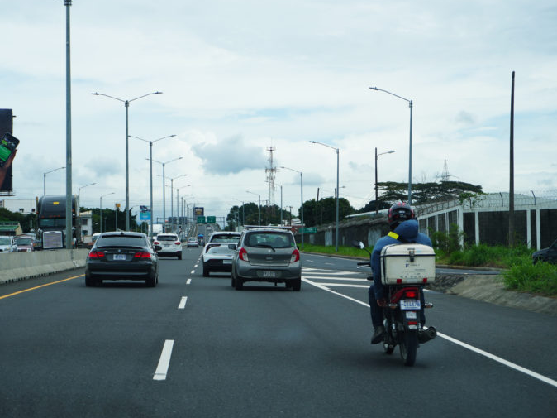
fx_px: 1296
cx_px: 251
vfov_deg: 18.3
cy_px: 207
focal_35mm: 81
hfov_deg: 24.3
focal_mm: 49
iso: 100
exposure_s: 1/800
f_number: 5.6
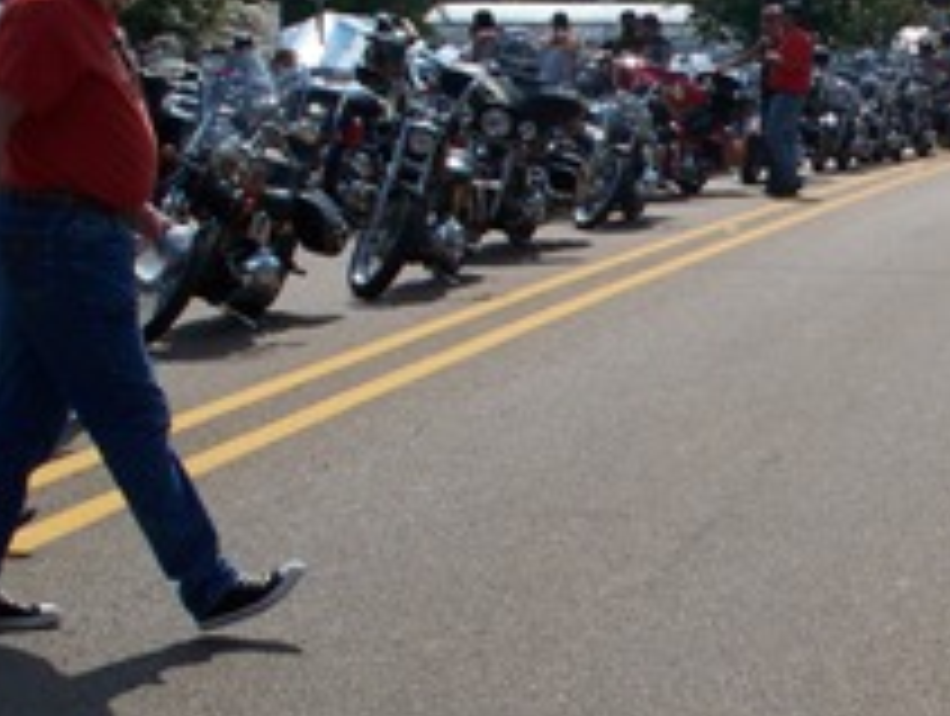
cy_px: 410
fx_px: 2997
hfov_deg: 17.6
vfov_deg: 13.6
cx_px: 936
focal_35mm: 109
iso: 64
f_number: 5
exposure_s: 1/800
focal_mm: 7.54
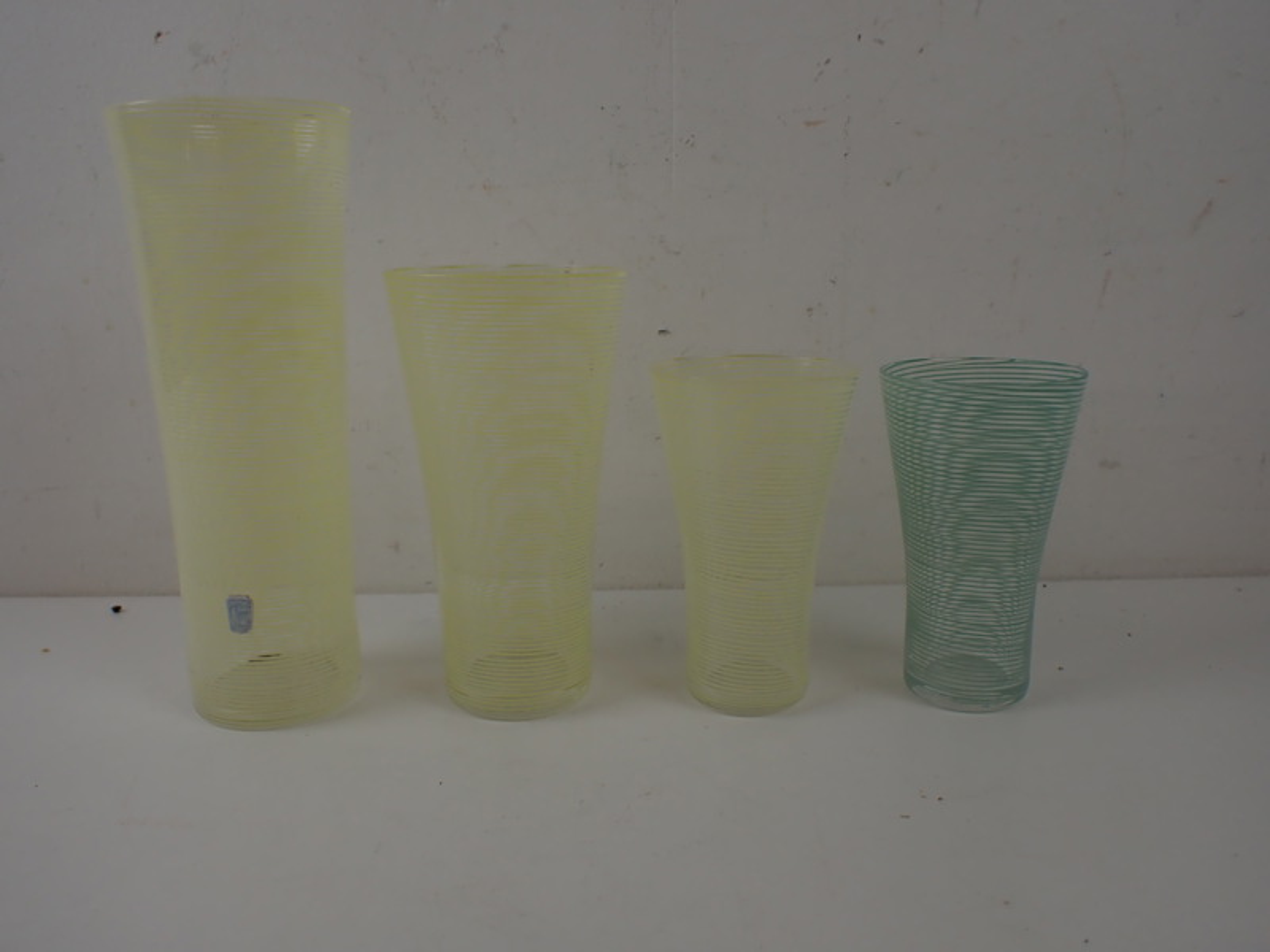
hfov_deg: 60.0
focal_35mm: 30
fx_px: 1101
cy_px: 476
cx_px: 635
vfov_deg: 46.8
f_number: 2.3
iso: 100
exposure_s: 1/160
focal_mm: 5.4
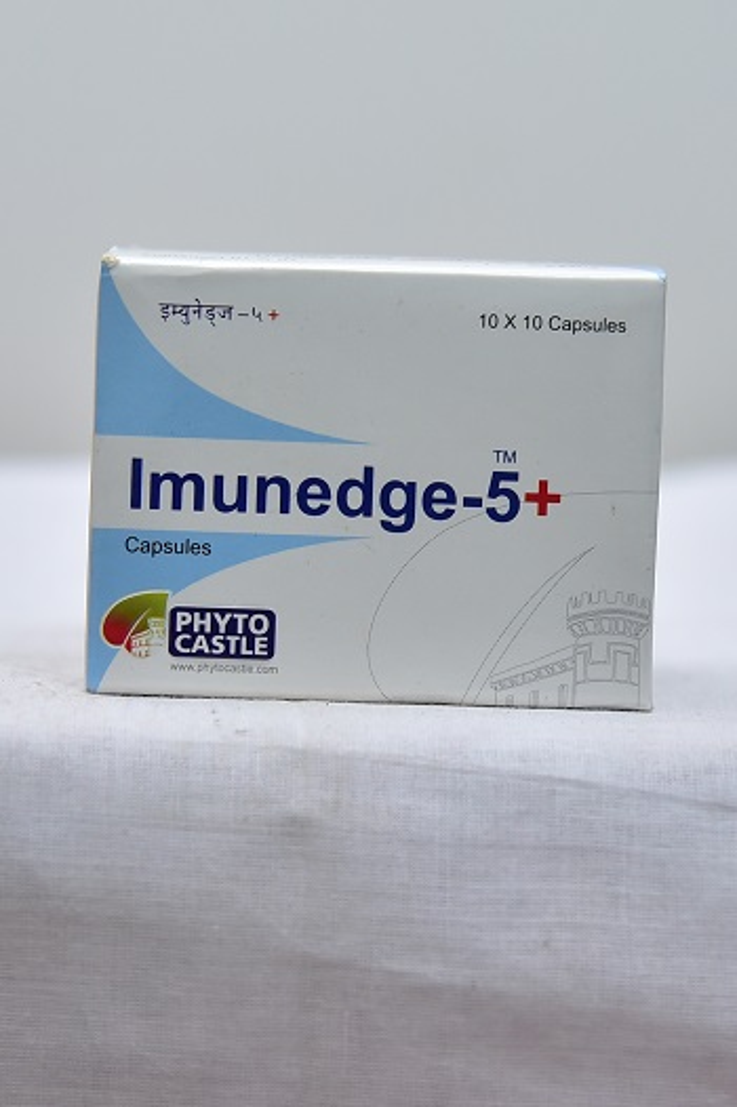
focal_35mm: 75
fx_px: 2306
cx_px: 368
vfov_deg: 27.0
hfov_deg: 18.2
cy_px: 554
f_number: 4
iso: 1600
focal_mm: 75
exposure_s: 1/125
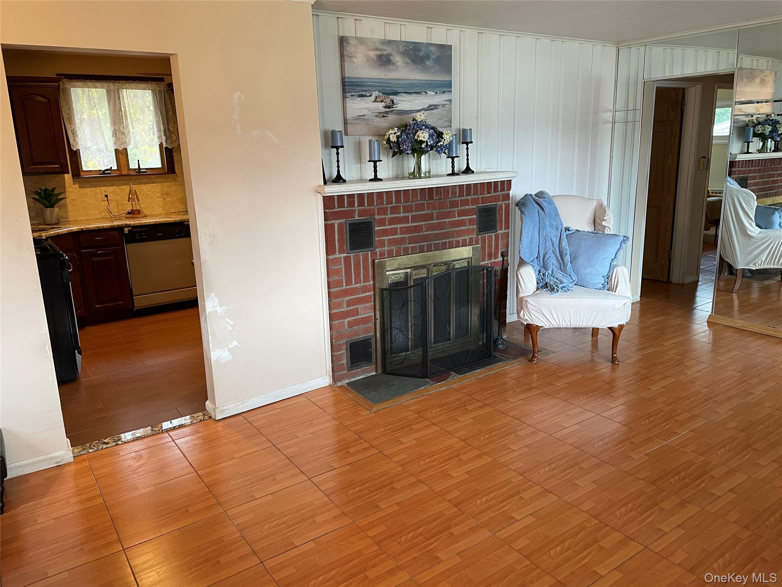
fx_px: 587
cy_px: 294
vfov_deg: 53.1
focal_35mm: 26
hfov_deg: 67.3
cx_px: 391
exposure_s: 1/60
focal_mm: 4.2
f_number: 1.6
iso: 125
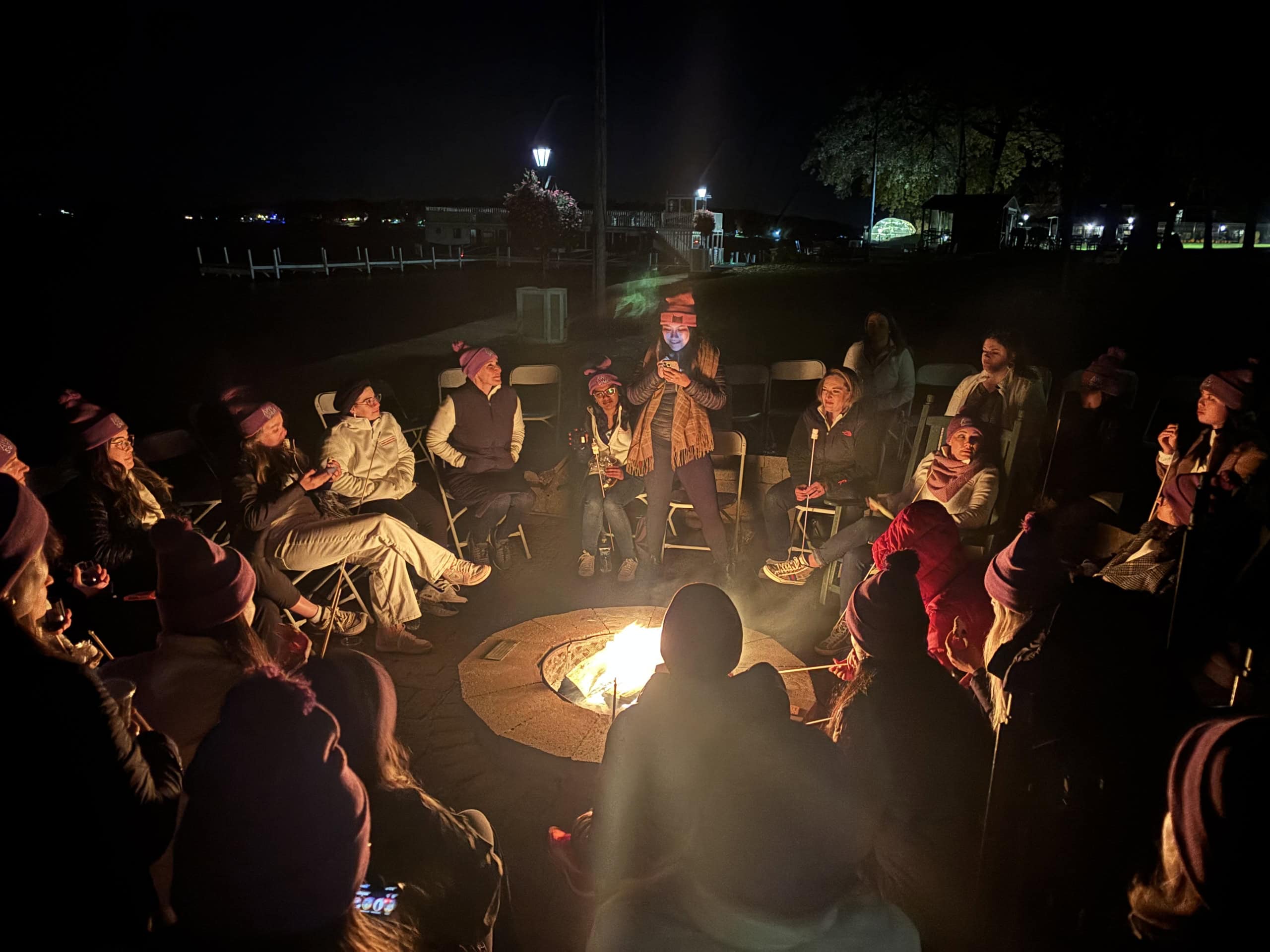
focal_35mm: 26
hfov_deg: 67.3
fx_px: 954
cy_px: 476
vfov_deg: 53.1
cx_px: 635
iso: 1600
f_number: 1.6
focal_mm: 6
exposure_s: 1/9
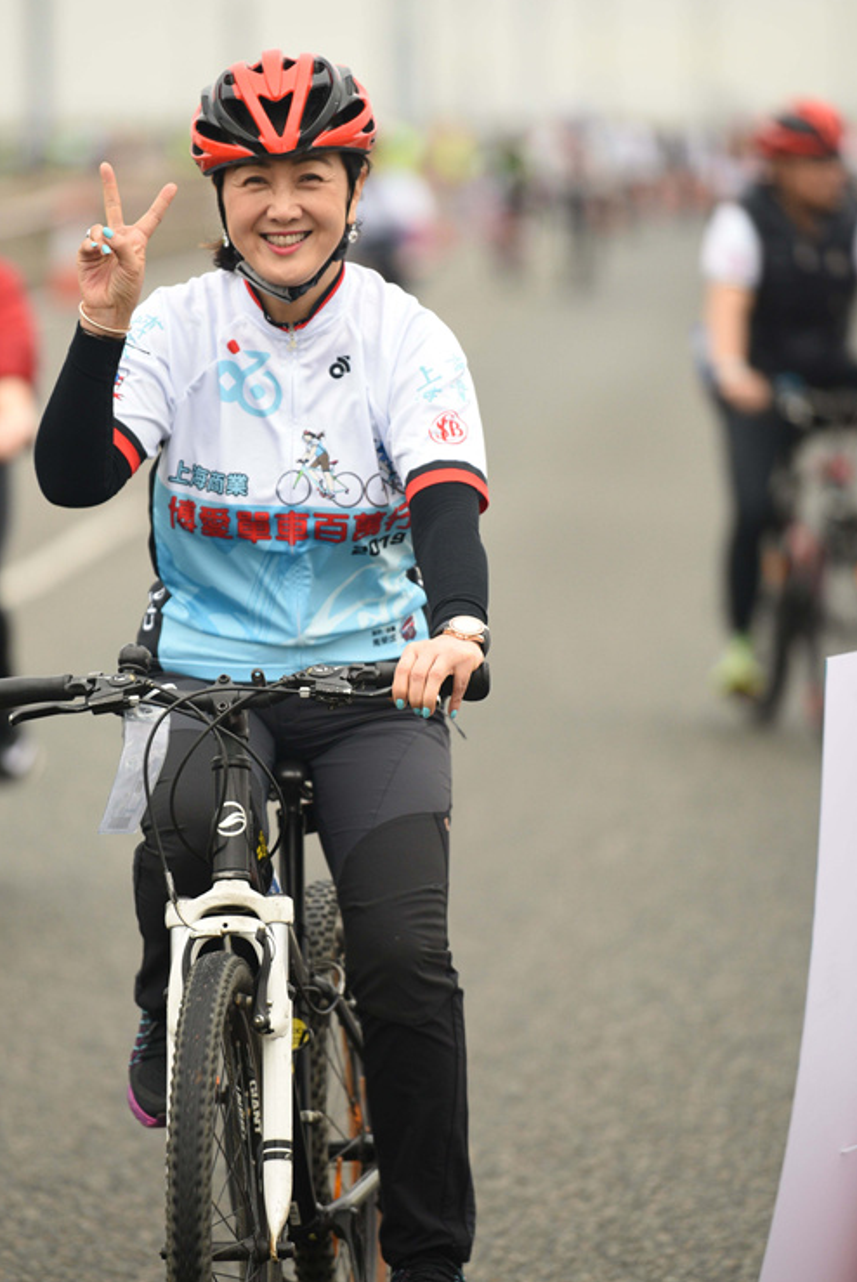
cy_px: 670
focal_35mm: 243
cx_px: 349
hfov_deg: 5.7
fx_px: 8660
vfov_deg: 8.5
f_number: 2.8
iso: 500
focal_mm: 200
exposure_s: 1/500
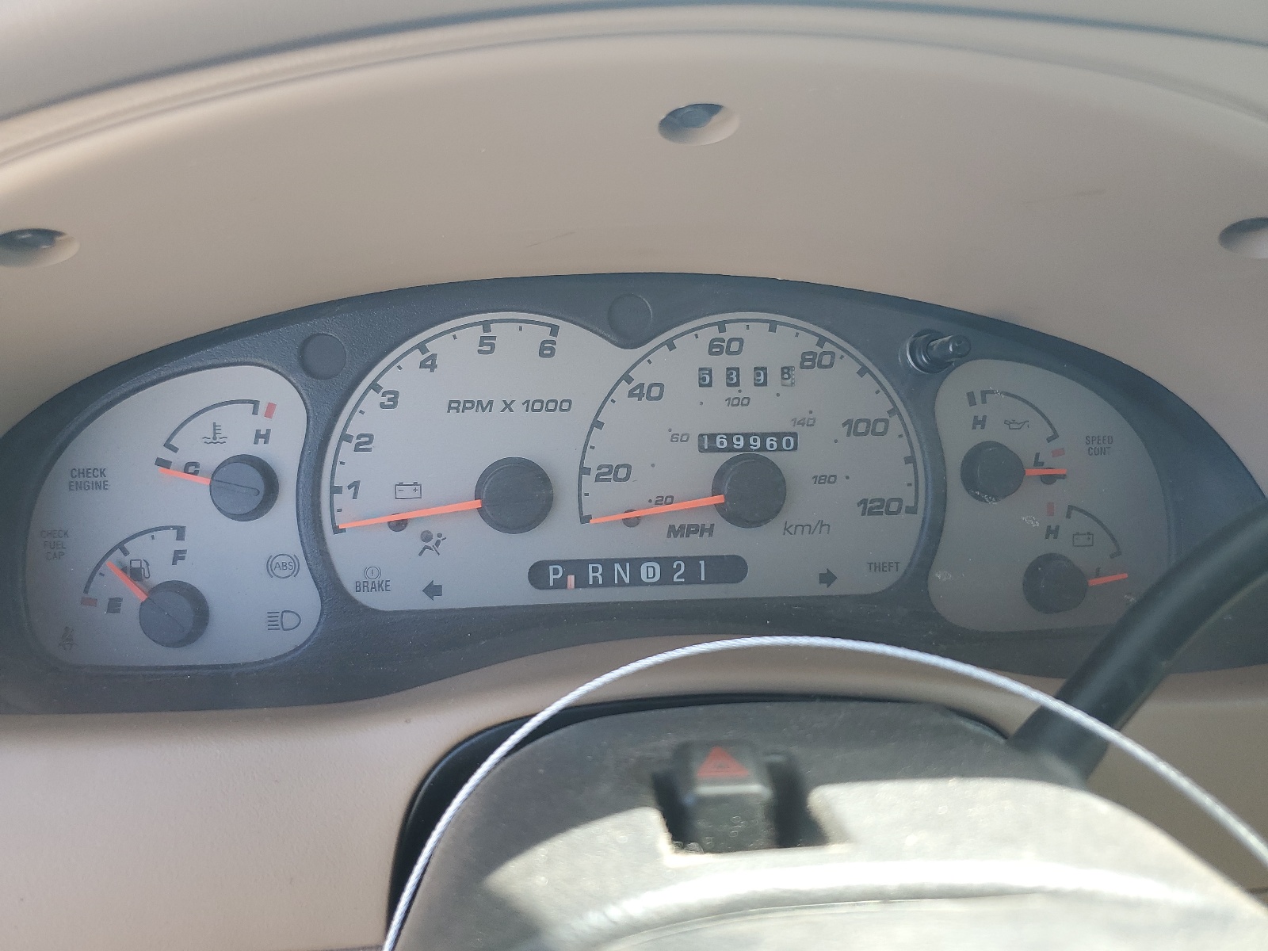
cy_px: 476
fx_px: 952
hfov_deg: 67.3
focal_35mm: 26
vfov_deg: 53.1
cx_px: 634
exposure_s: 1/189
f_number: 1.5
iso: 50
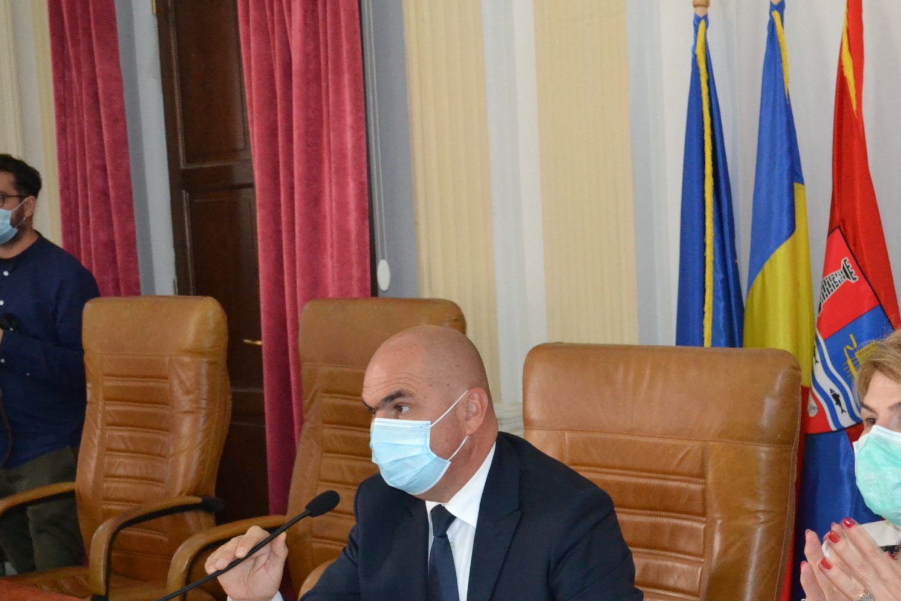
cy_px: 476
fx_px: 1727
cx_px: 565
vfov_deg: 19.5
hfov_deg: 29.1
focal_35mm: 69
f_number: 4.5
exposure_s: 1/60
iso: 2800
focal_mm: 28
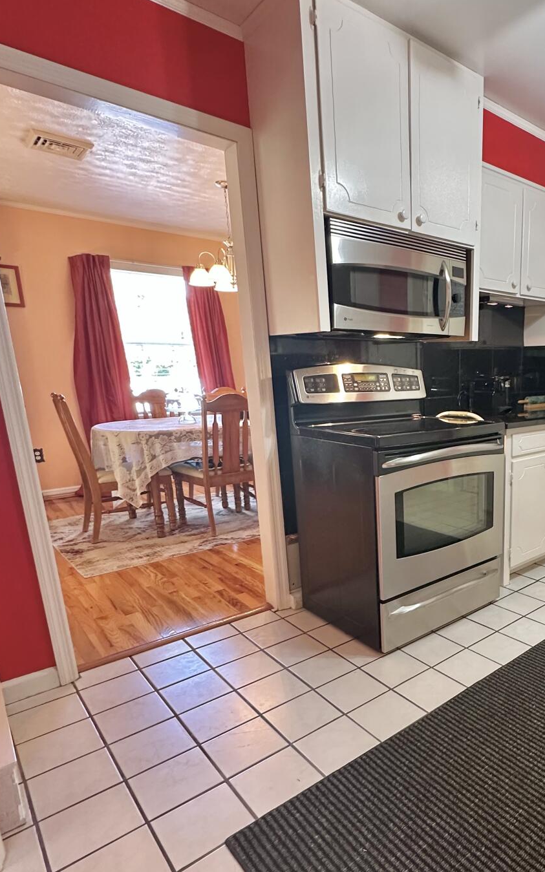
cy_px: 496
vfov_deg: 79.2
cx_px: 455
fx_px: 523
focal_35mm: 22
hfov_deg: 50.8
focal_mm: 2.22
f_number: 2.2
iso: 320
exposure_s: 1/60
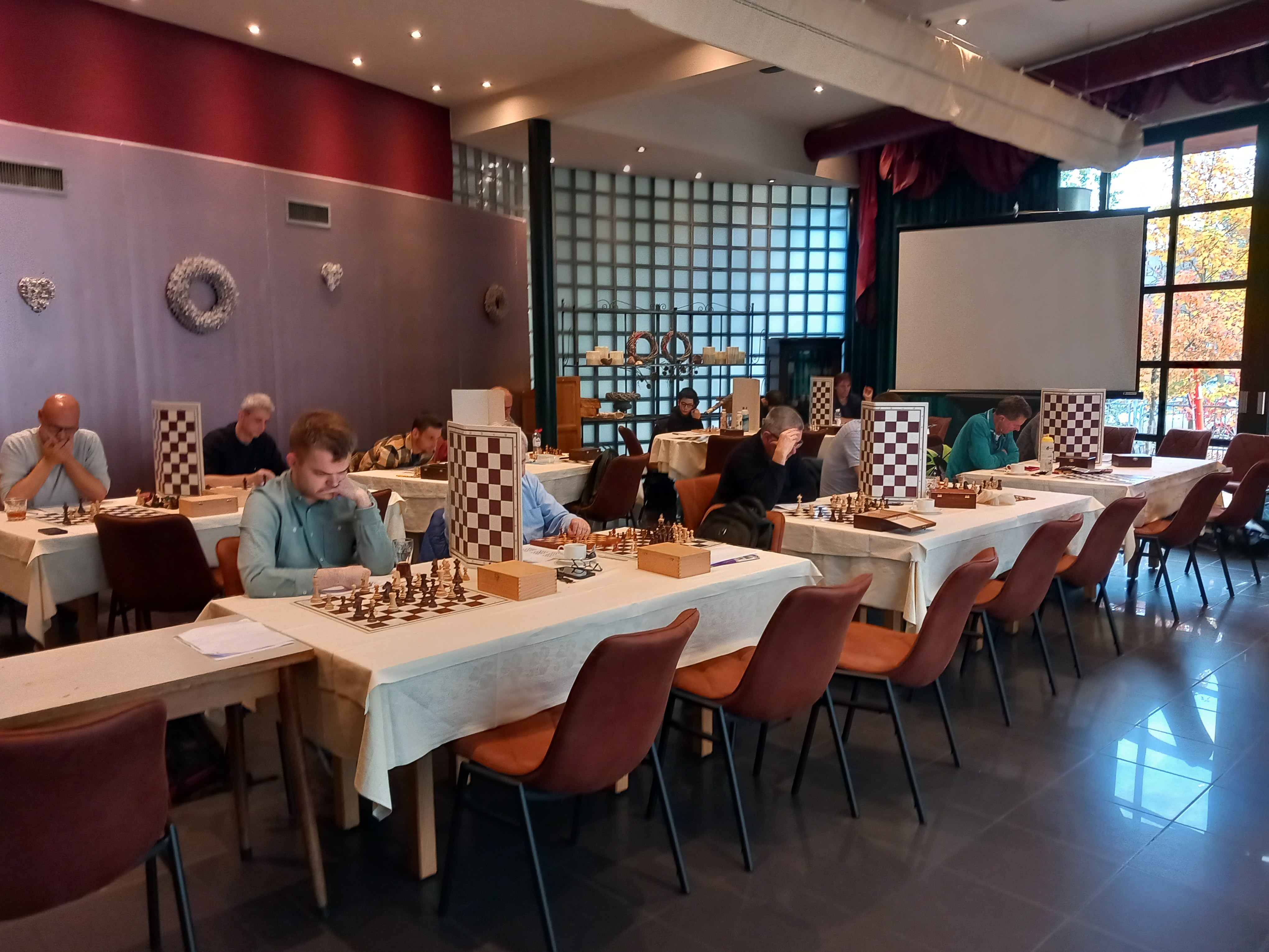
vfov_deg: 51.4
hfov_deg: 65.3
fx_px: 990
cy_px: 476
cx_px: 634
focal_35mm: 27
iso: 320
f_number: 1.8
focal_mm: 4
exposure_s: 1/25
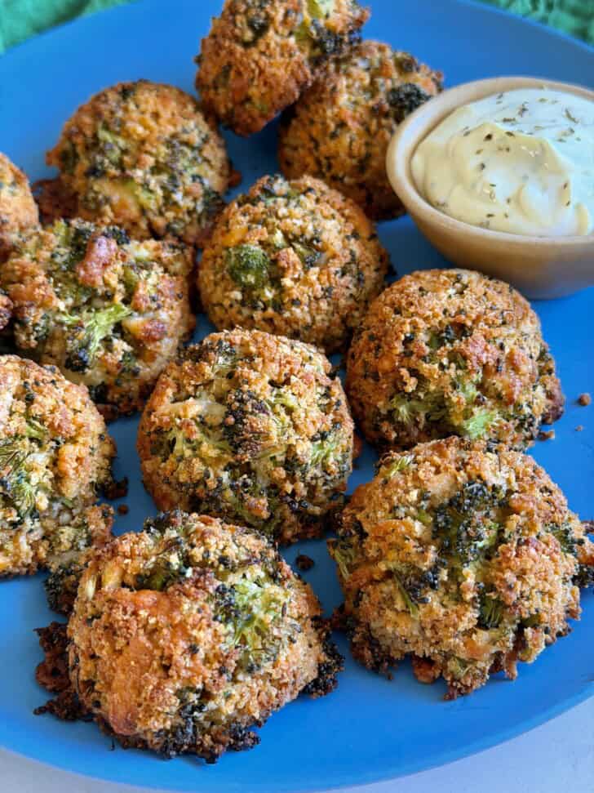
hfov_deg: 30.3
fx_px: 1098
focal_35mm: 48
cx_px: 297
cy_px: 396
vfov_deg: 39.7
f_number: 1.8
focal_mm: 6.8
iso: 200
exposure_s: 1/60
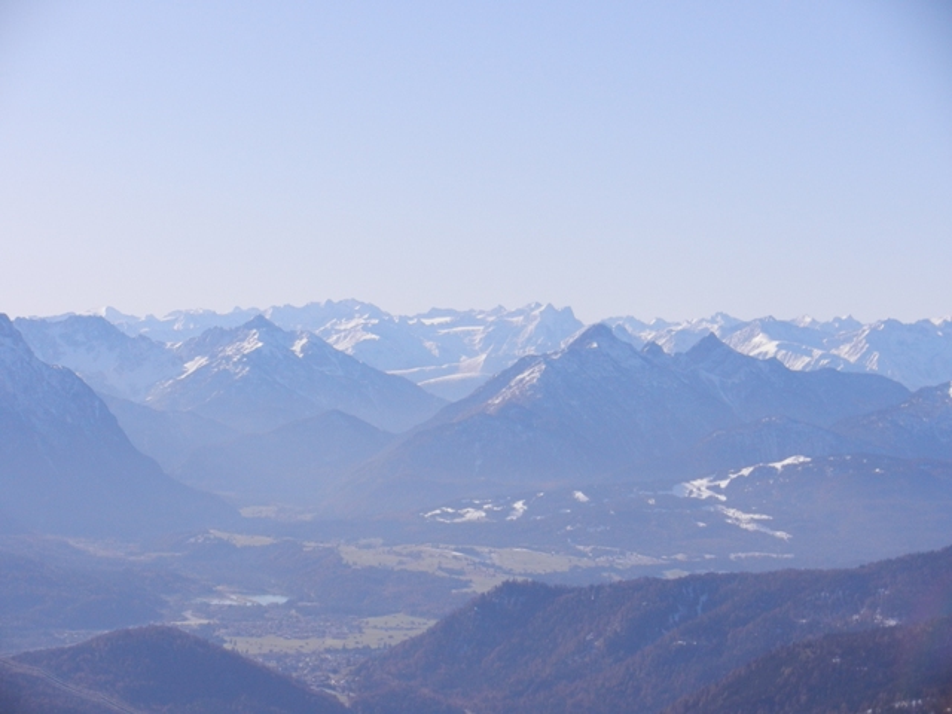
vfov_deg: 12.0
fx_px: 3383
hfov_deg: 16.0
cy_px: 357
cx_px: 476
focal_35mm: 123
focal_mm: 22.2
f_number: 5.1
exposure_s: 1/1000
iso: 160
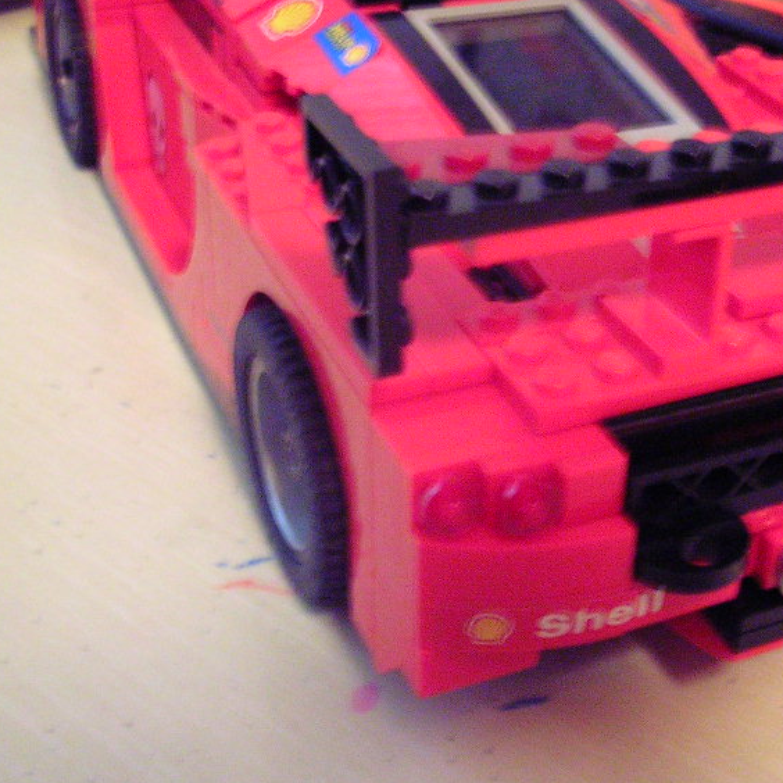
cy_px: 297
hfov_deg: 27.9
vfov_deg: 28.1
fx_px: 1561
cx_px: 537
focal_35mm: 61
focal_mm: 5.8
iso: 200
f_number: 2.8
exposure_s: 1/4.3
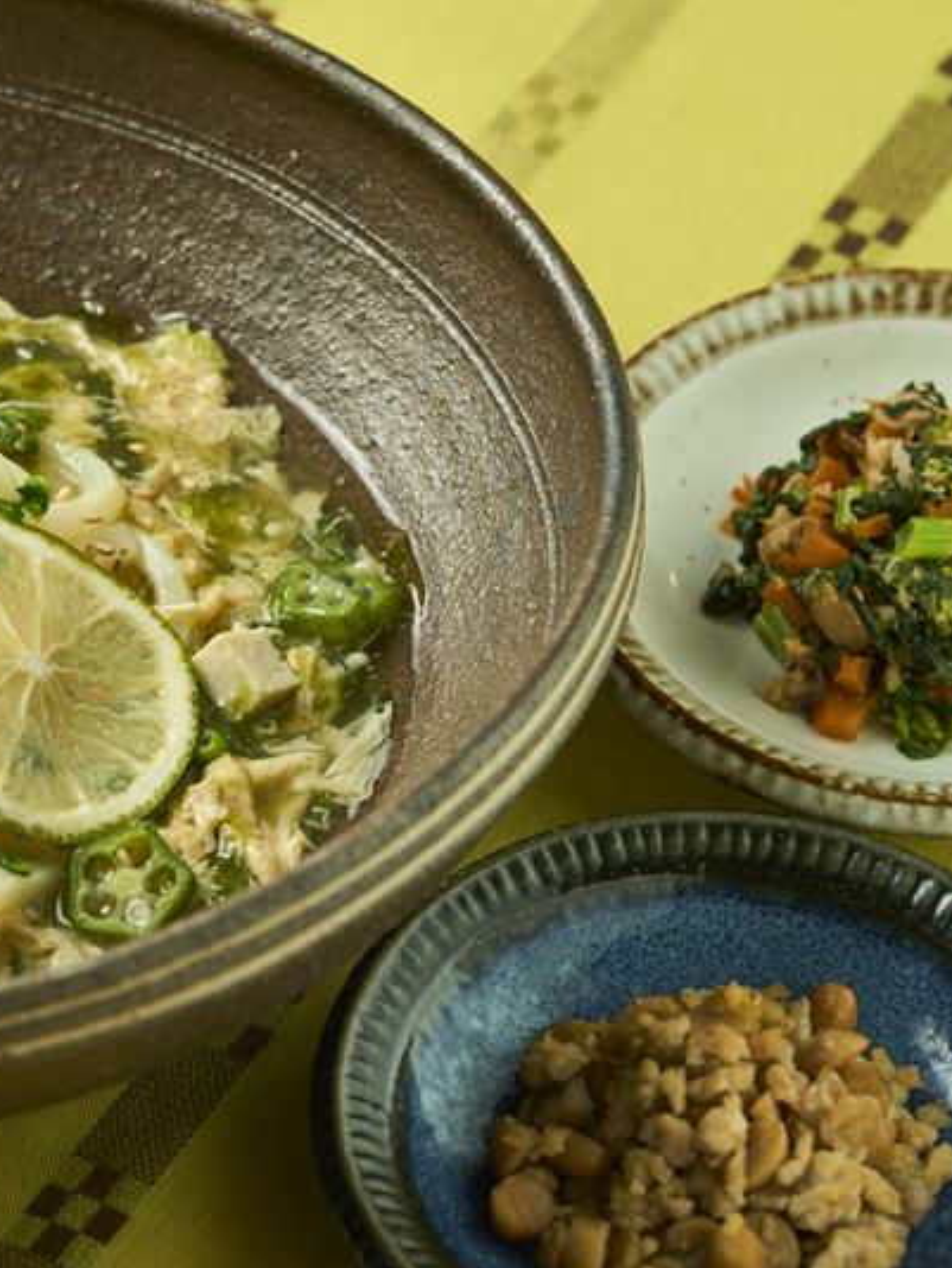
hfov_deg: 7.5
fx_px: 7255
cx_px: 50
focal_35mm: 198
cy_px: 600
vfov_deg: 10.0
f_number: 7.1
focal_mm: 110
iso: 200
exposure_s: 1/50
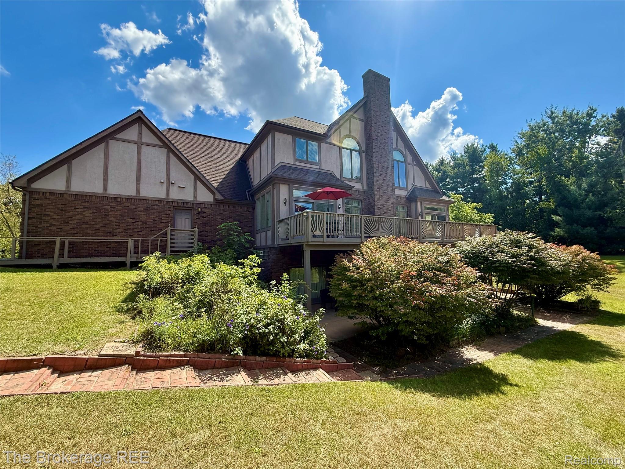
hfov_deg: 102.1
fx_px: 253
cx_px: 312
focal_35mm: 14
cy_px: 234
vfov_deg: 85.7
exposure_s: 1/779
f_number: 2.2
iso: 64
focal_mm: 2.22
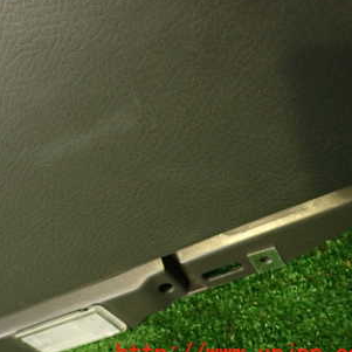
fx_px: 506
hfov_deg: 35.8
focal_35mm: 44
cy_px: 106
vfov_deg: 37.8
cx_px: 29
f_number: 2
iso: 320
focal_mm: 4.5
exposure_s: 1/30
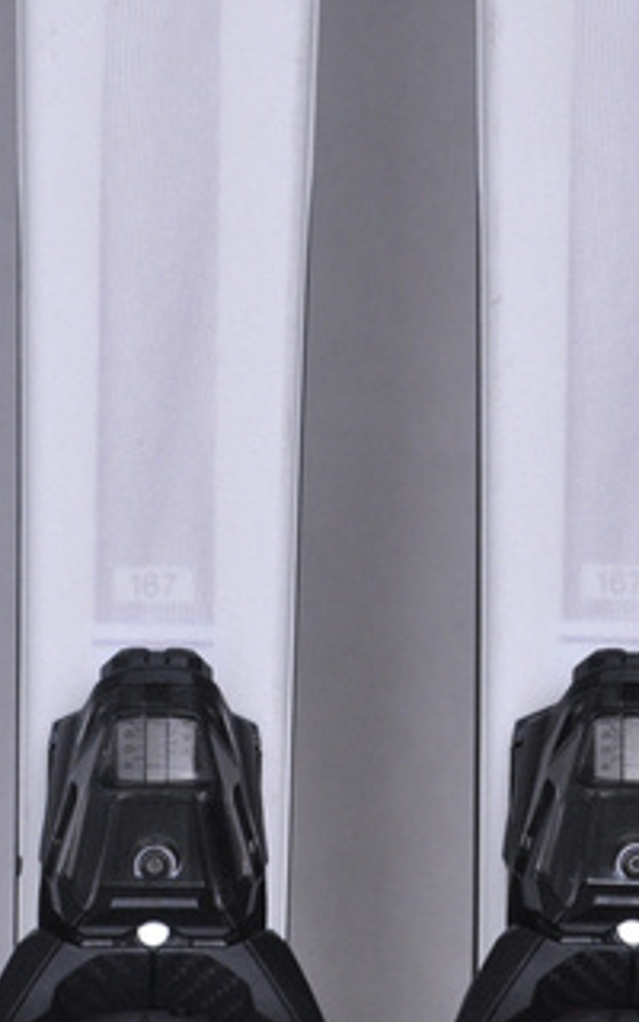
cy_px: 358
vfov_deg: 9.3
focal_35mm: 226
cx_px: 391
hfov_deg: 5.8
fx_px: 6289
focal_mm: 105
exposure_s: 1/125
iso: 3200
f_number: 9.5
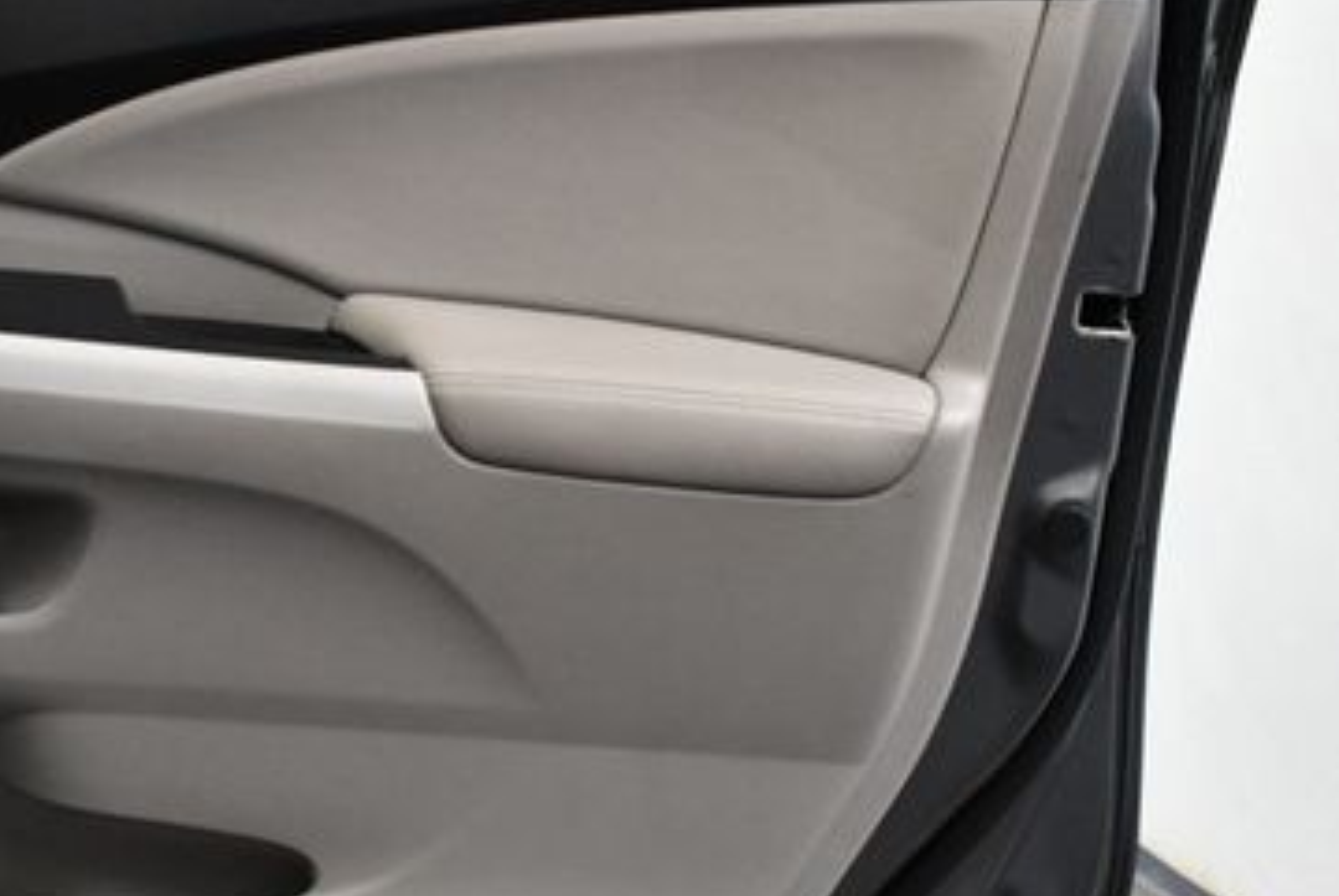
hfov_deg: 30.6
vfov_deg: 21.2
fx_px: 2383
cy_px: 584
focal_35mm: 64
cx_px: 264
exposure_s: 1/125
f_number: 3.5
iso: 1800
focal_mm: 18
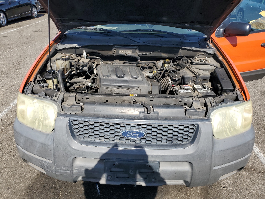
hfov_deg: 67.3
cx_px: 132
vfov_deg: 53.1
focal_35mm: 26
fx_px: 199
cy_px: 100
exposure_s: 1/2000
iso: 50
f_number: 1.5
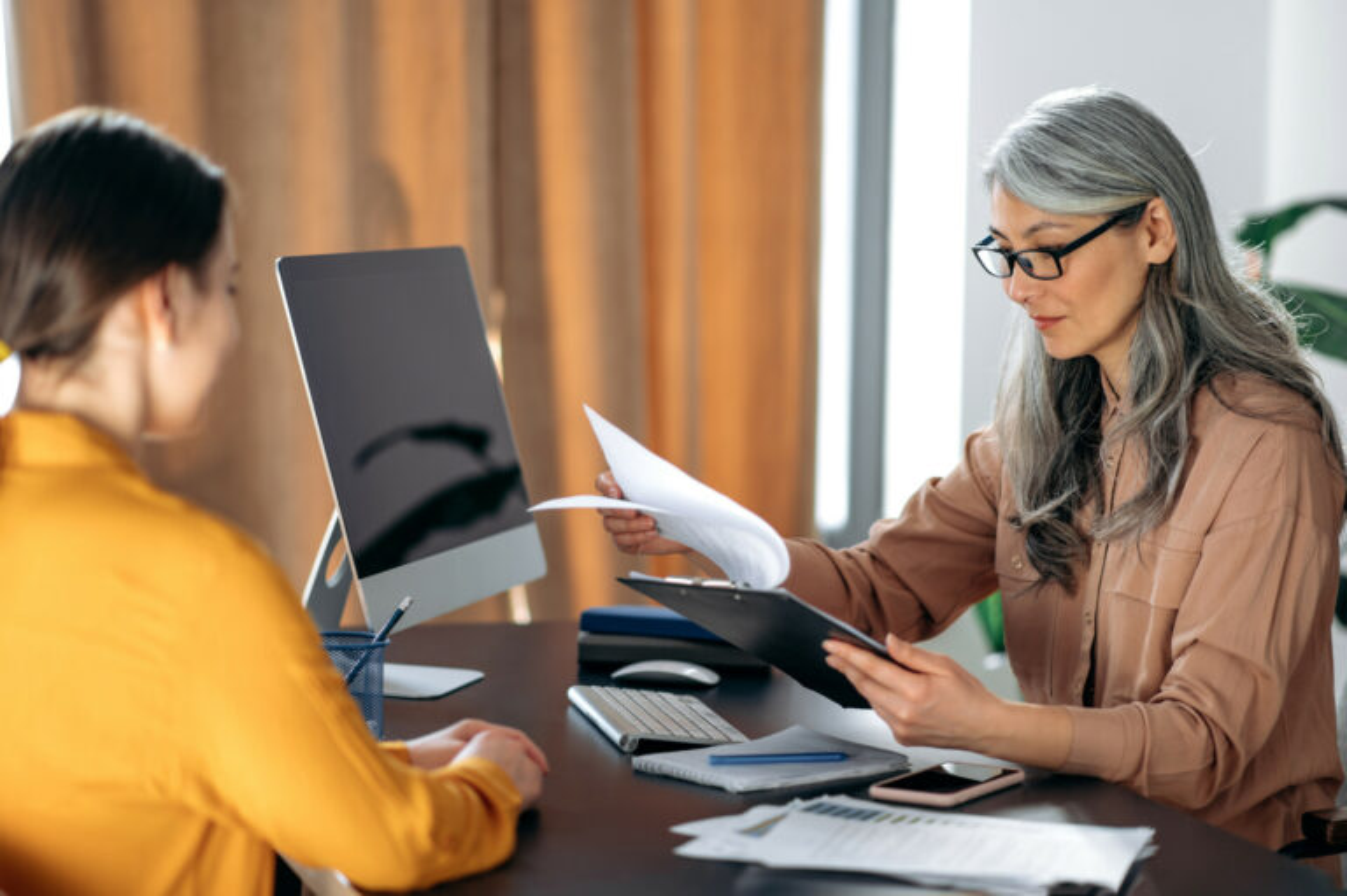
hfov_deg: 23.9
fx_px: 3178
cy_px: 448
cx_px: 674
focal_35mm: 85
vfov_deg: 16.1
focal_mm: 85
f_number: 2
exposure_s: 1/320
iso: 64
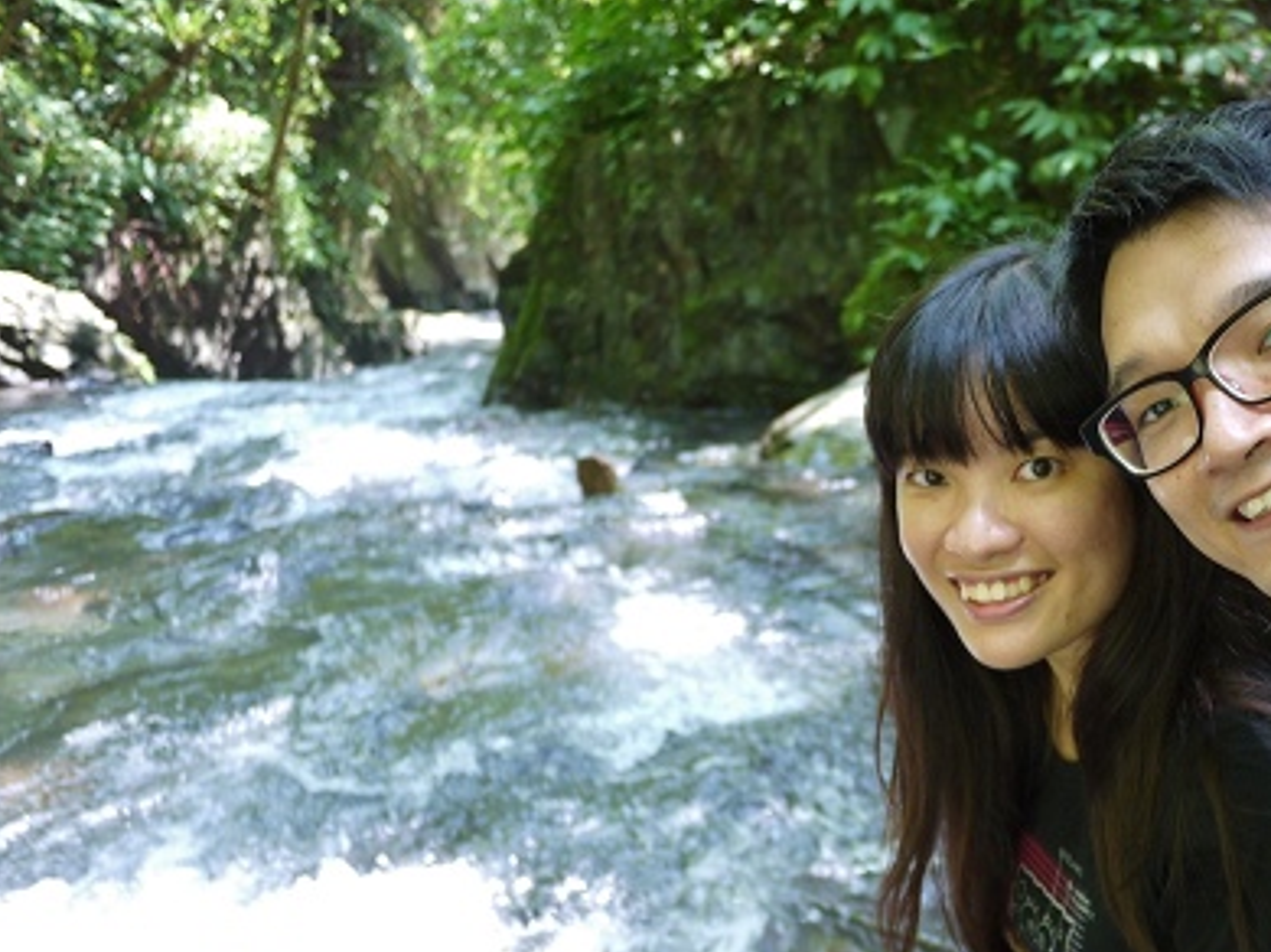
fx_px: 1688
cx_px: 1033
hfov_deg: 39.5
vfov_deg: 31.3
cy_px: 616
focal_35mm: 46
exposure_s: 1/60
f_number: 2.5
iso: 160
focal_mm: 14
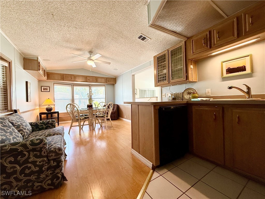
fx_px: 107
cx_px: 132
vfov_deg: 85.7
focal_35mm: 14
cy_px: 100
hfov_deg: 102.1
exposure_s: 1/120
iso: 200
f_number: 2.2
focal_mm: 2.22
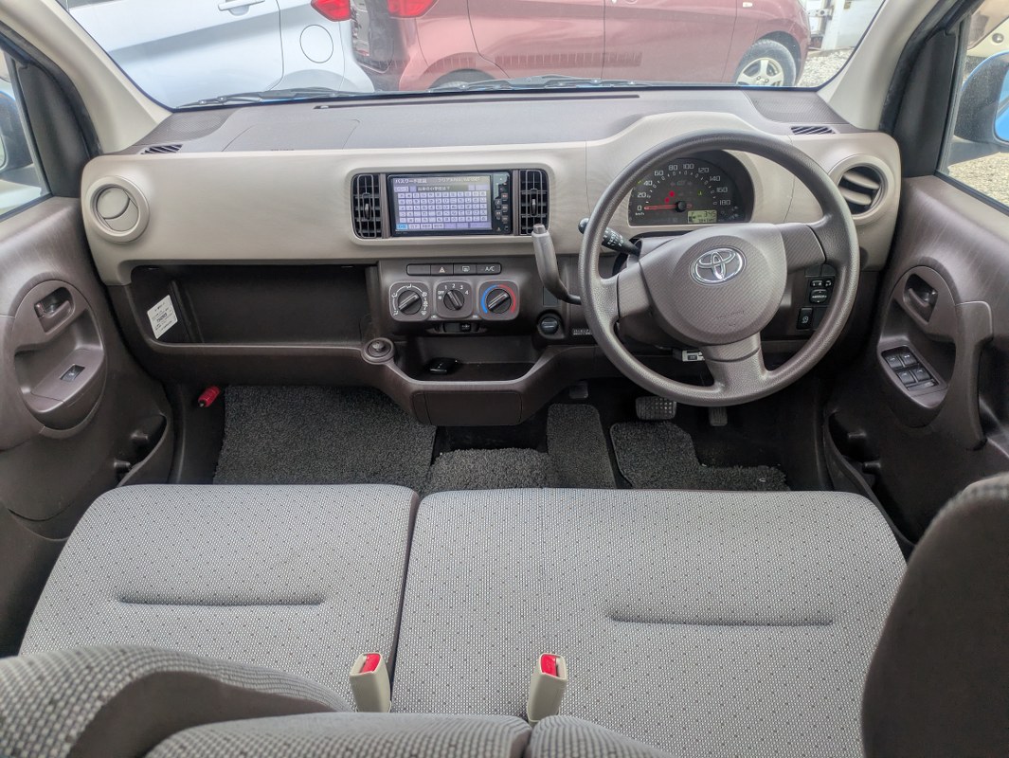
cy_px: 379
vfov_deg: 54.9
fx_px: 729
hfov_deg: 69.4
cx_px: 504
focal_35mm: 25
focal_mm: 5.43
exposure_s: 1/288
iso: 48
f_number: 1.89
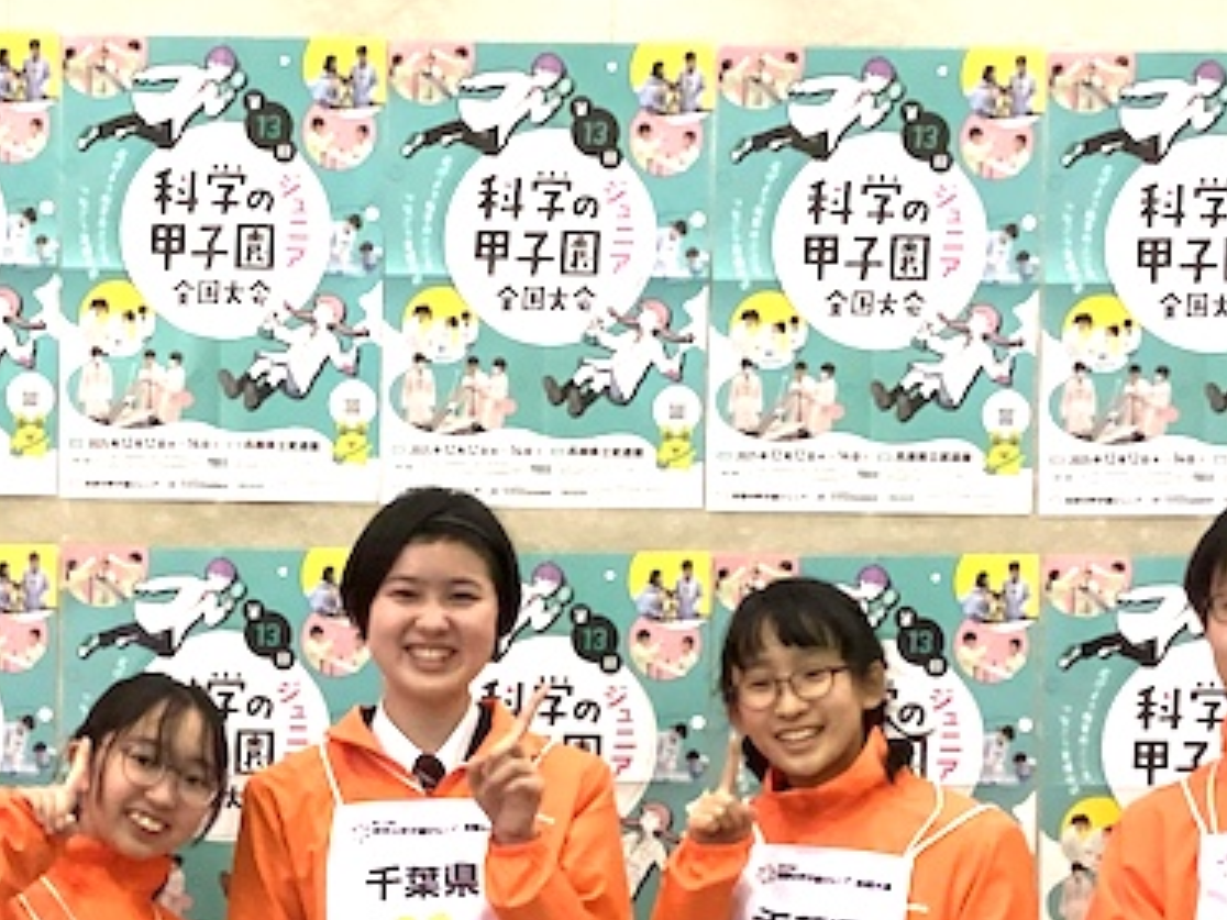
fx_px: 2800
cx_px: 266
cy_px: 880
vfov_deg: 18.3
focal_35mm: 79
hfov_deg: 24.4
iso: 400
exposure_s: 1/30
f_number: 2.4
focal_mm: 3.3
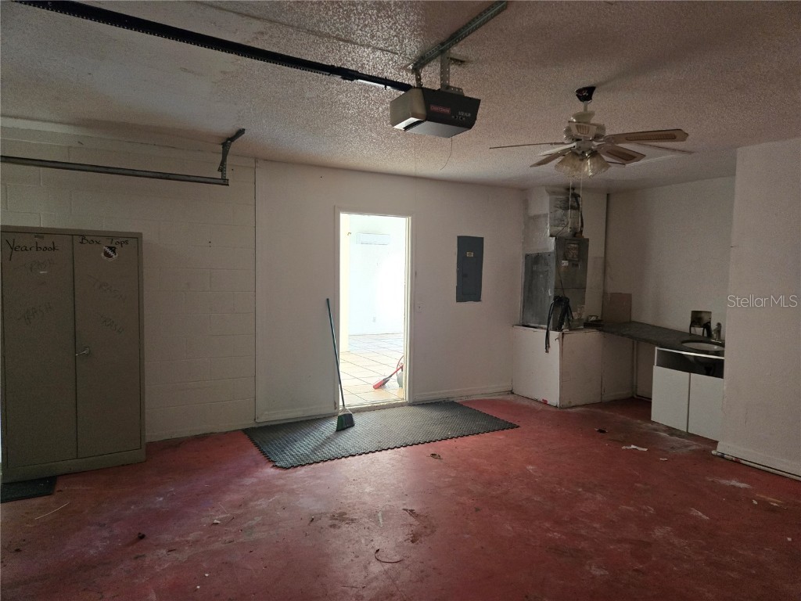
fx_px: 532
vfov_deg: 58.9
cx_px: 400
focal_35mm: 23
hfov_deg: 73.9
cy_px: 300
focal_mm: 5.4
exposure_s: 1/120
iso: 800
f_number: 1.8
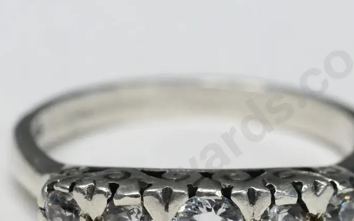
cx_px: 195
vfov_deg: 6.9
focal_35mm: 191
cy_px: 171
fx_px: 1842
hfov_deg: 11.0
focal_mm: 60
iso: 3200
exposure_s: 1/160
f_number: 6.3
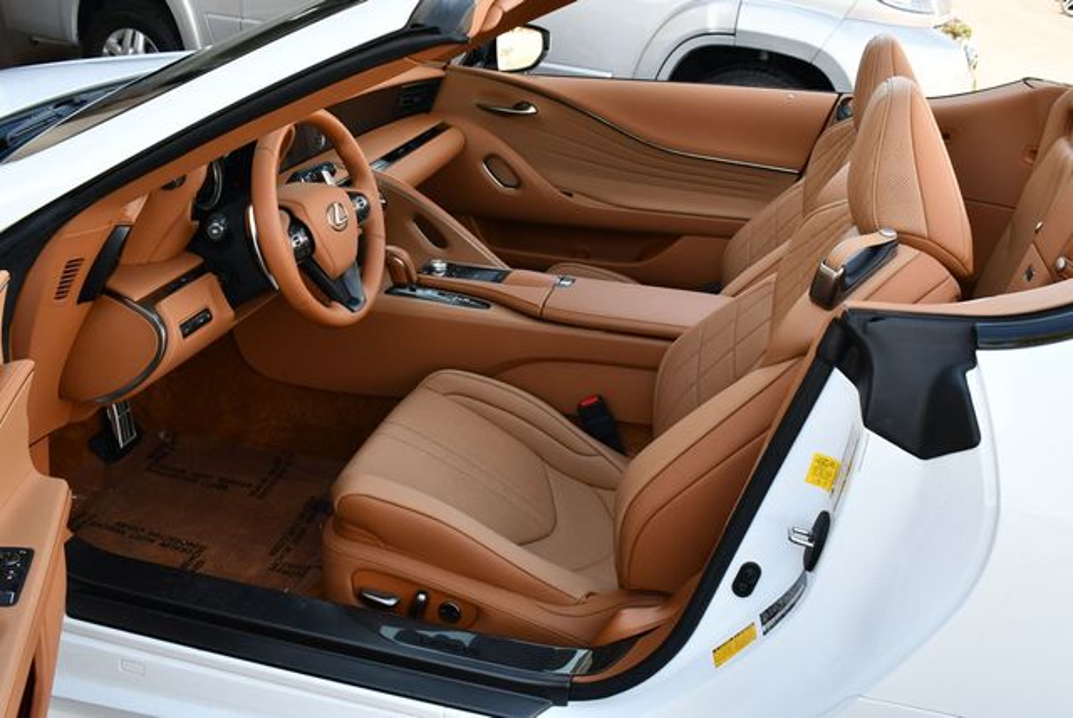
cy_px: 359
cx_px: 536
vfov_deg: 36.9
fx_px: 1074
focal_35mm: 36
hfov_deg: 53.1
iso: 400
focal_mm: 18
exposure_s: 1/250
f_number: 5
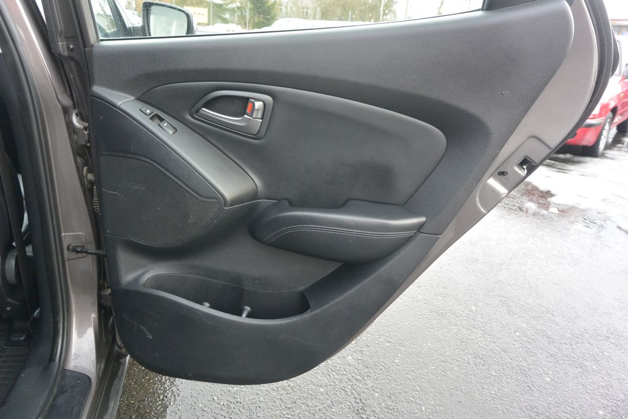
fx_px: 471
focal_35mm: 27
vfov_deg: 47.9
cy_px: 210
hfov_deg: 67.4
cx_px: 314
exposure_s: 1/125
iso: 250
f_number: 3.5
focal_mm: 10
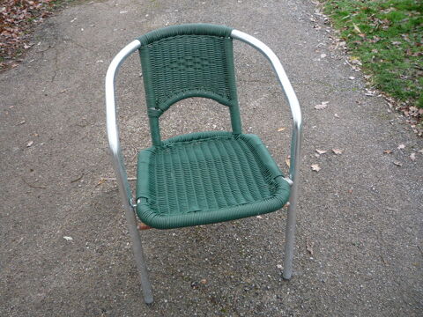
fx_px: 367
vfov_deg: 46.8
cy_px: 158
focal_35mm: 30
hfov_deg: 60.0
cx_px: 212
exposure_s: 1/50
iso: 100
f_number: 3.3
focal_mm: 5.2
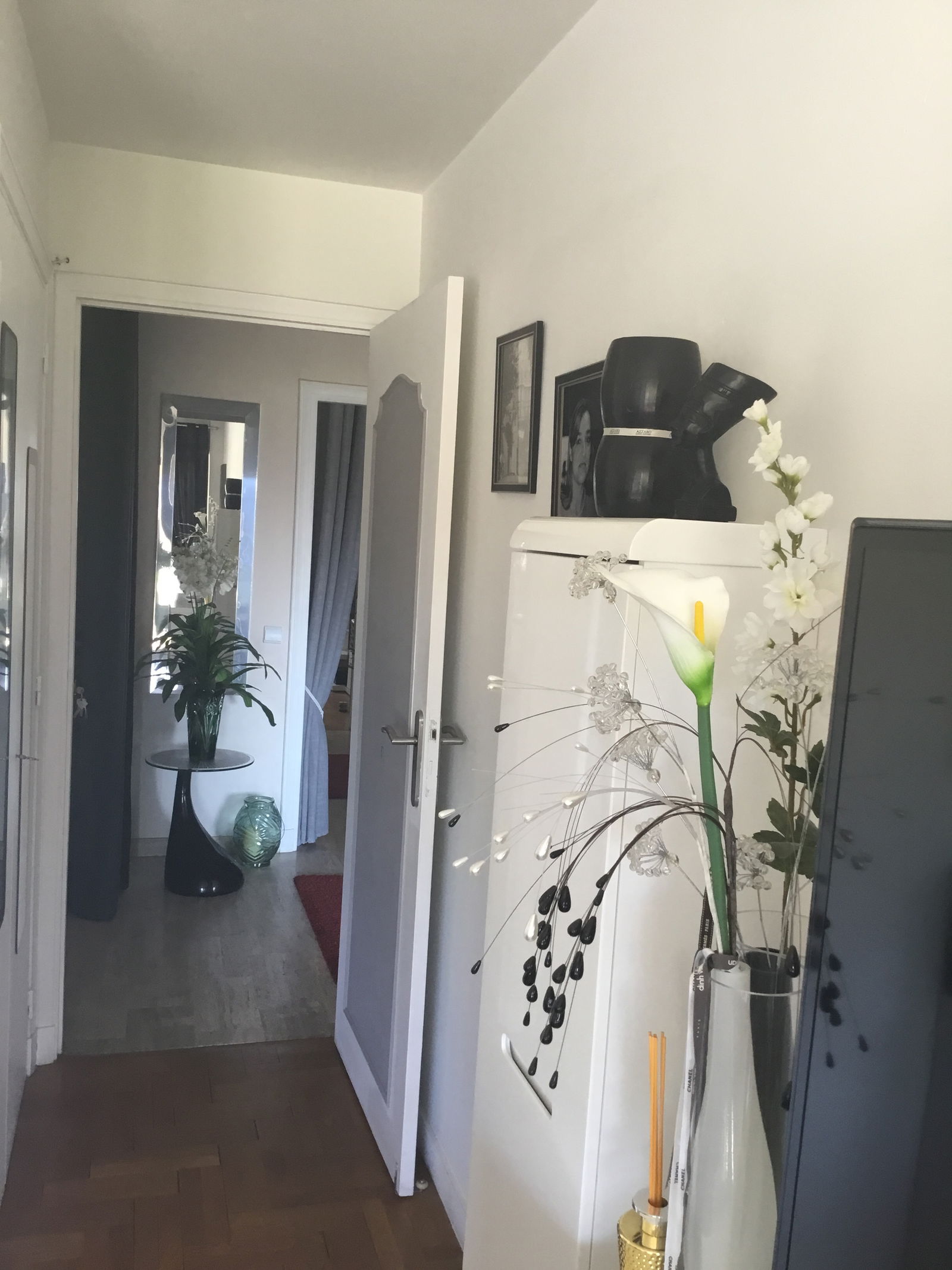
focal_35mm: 31
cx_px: 476
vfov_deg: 58.3
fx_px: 1137
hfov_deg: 45.4
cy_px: 635
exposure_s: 1/33
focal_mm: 3.3
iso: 80
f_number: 2.4
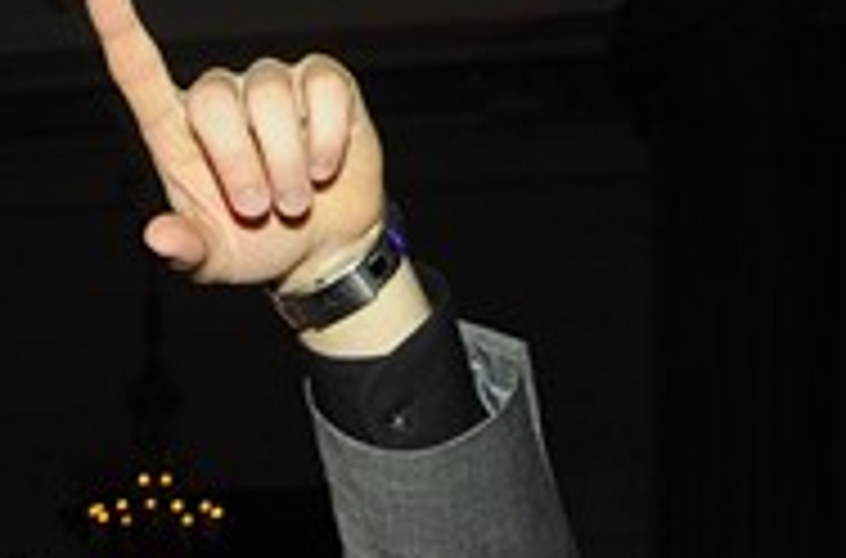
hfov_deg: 14.2
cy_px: 1431
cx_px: 108
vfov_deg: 8.5
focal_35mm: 144
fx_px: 3373
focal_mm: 18
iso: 400
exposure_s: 1/60
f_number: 4.5
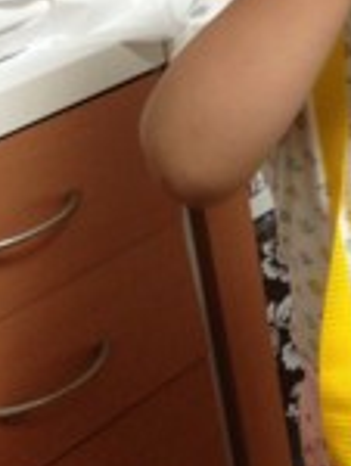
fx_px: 1335
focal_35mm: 99
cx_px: 463
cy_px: 112
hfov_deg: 14.3
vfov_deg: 19.6
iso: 250
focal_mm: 4.13
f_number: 2.4
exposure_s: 1/20
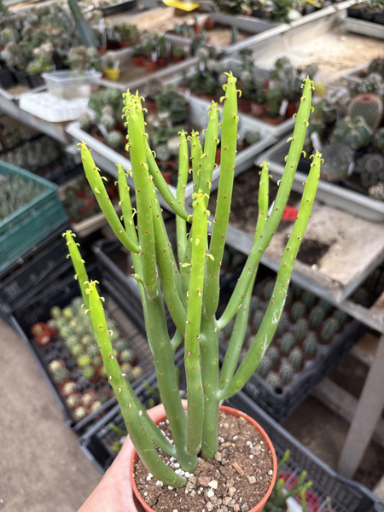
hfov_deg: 53.1
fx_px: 385
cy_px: 256
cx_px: 192
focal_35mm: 26
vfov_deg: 67.3
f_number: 1.6
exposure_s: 1/199
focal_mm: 5.96
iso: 40
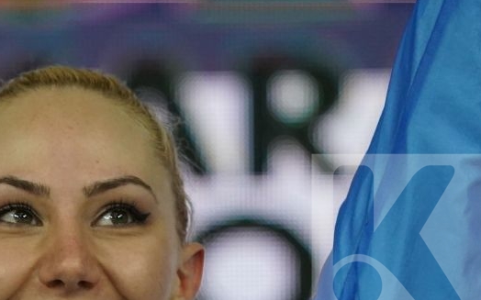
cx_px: 86
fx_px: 18358
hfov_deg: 1.5
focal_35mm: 1401
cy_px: 238
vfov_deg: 0.9
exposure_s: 1/500
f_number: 2.8
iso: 2500
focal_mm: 400
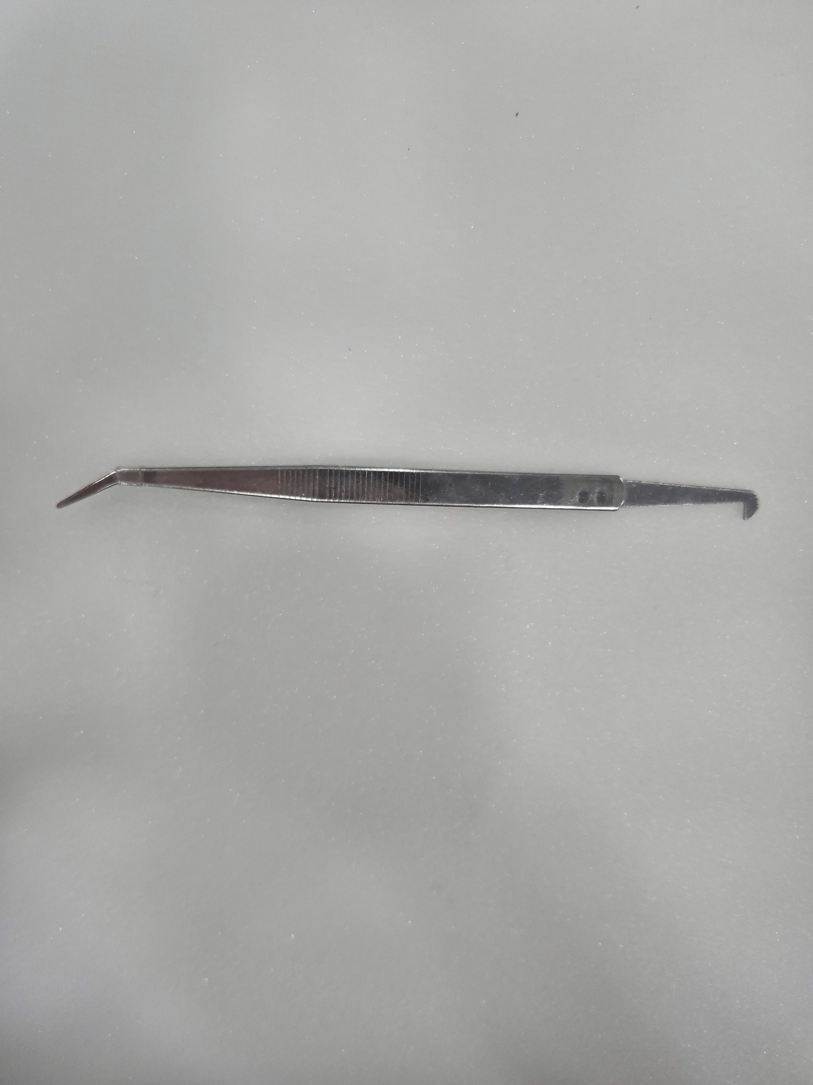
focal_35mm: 23
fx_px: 720
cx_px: 406
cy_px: 542
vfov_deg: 73.9
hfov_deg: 58.9
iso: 200
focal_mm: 5.4
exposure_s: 1/180
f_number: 1.8
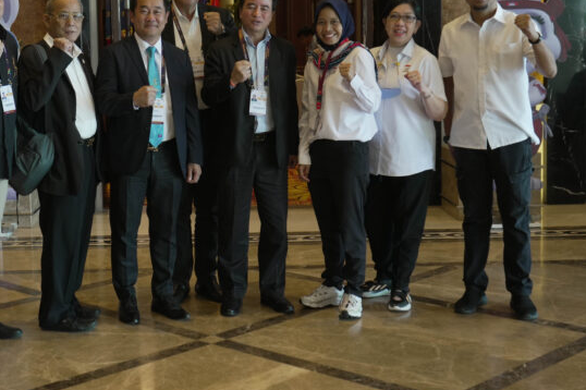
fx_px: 1041
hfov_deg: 30.9
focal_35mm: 64
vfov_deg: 21.1
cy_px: 135
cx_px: 154
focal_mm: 40
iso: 1600
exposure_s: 1/125
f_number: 4
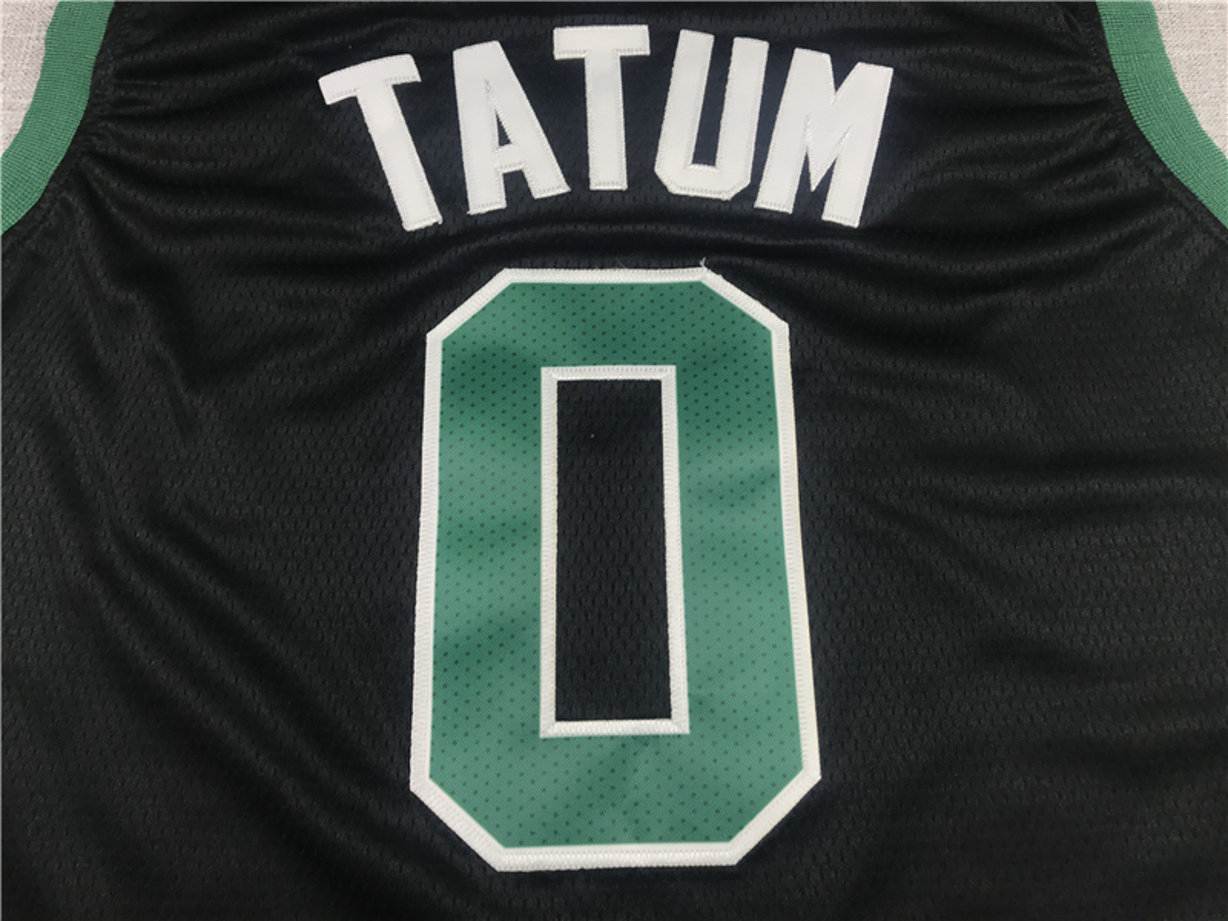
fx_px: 993
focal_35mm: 28
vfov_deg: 49.7
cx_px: 614
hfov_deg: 63.4
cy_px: 460
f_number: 1.8
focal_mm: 3.99
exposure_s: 1/50
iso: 25
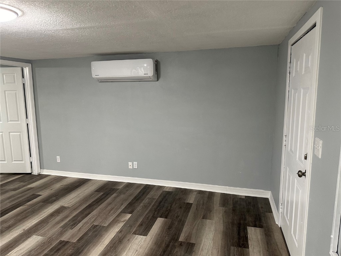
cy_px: 128
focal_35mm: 24
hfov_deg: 71.6
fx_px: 236
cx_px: 170
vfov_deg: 56.8
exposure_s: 1/60
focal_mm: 6.86
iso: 320
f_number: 1.78
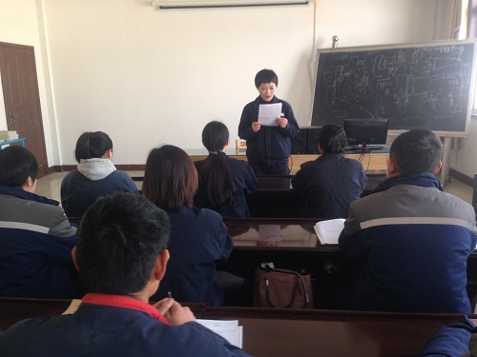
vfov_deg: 42.9
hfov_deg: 55.4
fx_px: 455
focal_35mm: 33
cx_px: 238
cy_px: 178
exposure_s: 1/20
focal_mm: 4.12
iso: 64
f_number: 2.4
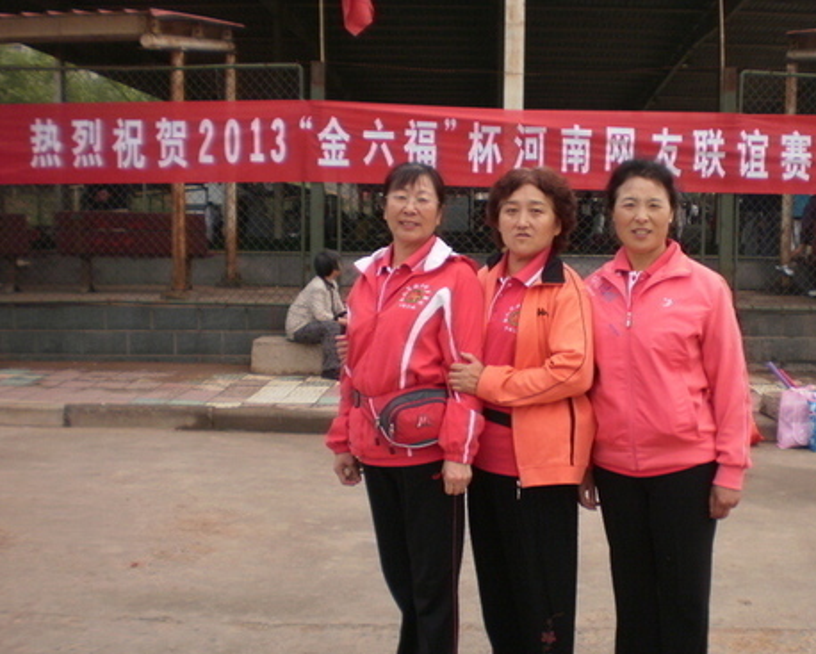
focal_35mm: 46
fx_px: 1112
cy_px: 369
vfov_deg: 32.7
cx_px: 520
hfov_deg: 40.0
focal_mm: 6.3
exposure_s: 1/500
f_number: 3.1
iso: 100
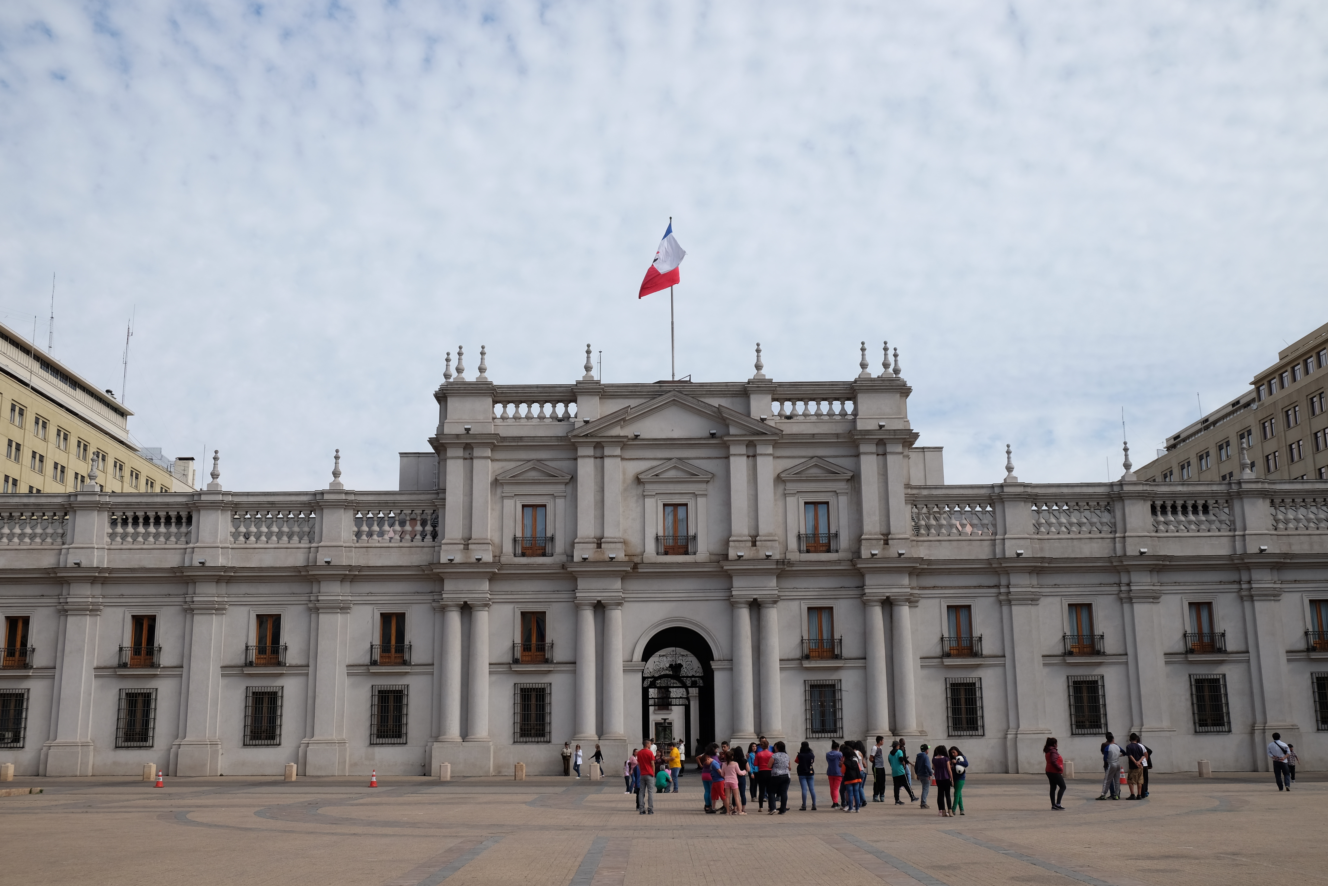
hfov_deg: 54.4
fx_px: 1291
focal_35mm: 35
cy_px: 443
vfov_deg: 37.9
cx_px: 664
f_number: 8
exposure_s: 1/450
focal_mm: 23.3
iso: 200
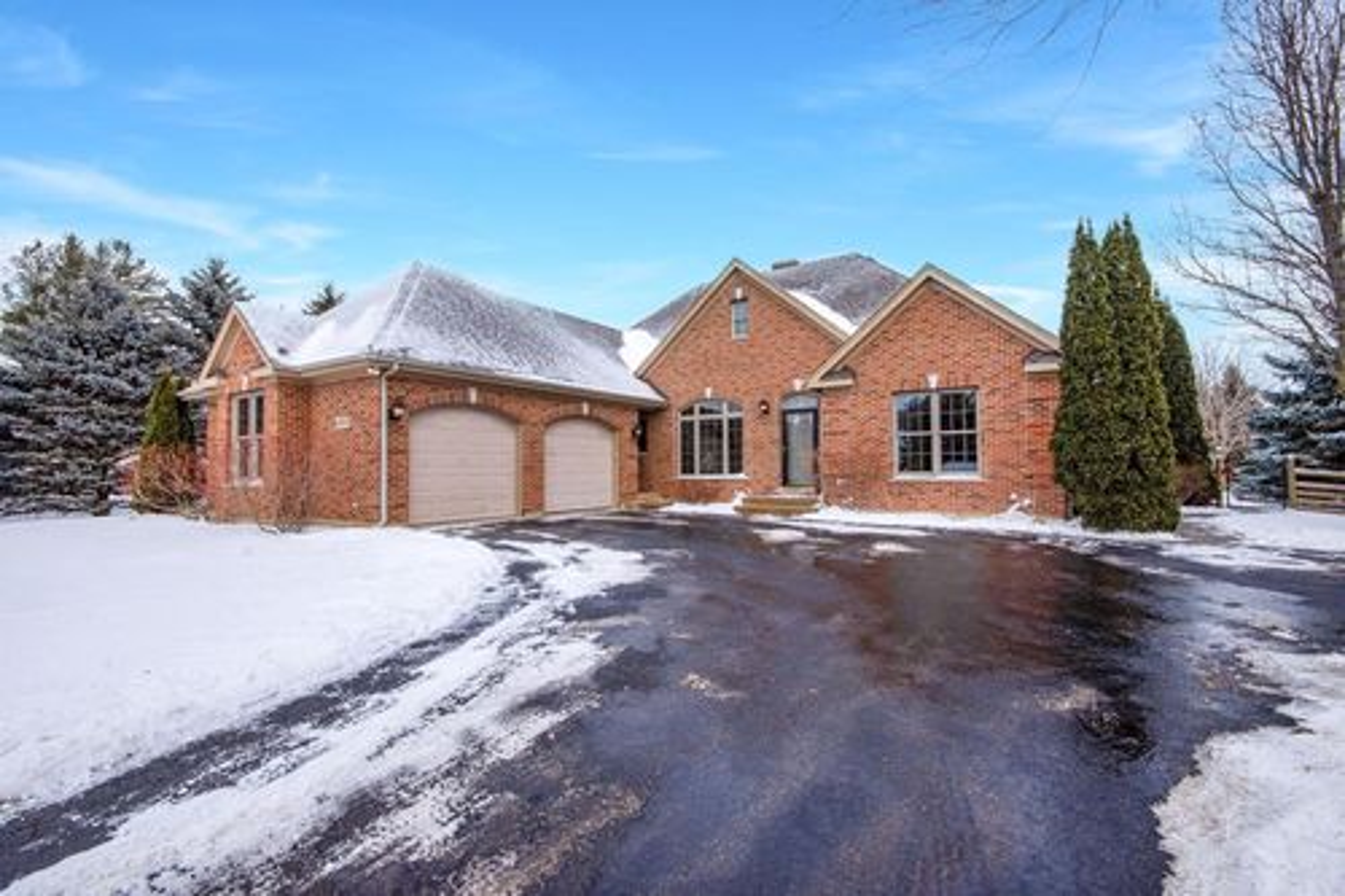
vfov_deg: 77.3
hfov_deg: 100.4
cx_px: 672
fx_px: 560
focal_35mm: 15
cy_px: 448
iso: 800
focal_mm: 10
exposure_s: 1/400
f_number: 11
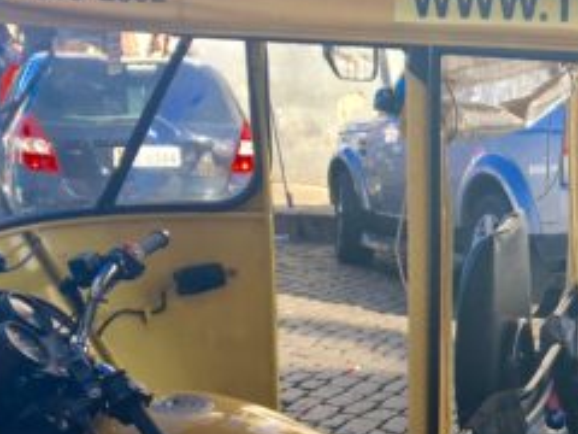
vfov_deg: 19.4
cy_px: 370
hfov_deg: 24.3
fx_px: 1252
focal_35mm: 75
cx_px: 631
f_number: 2.2
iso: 25
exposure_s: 1/370
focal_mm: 4.15
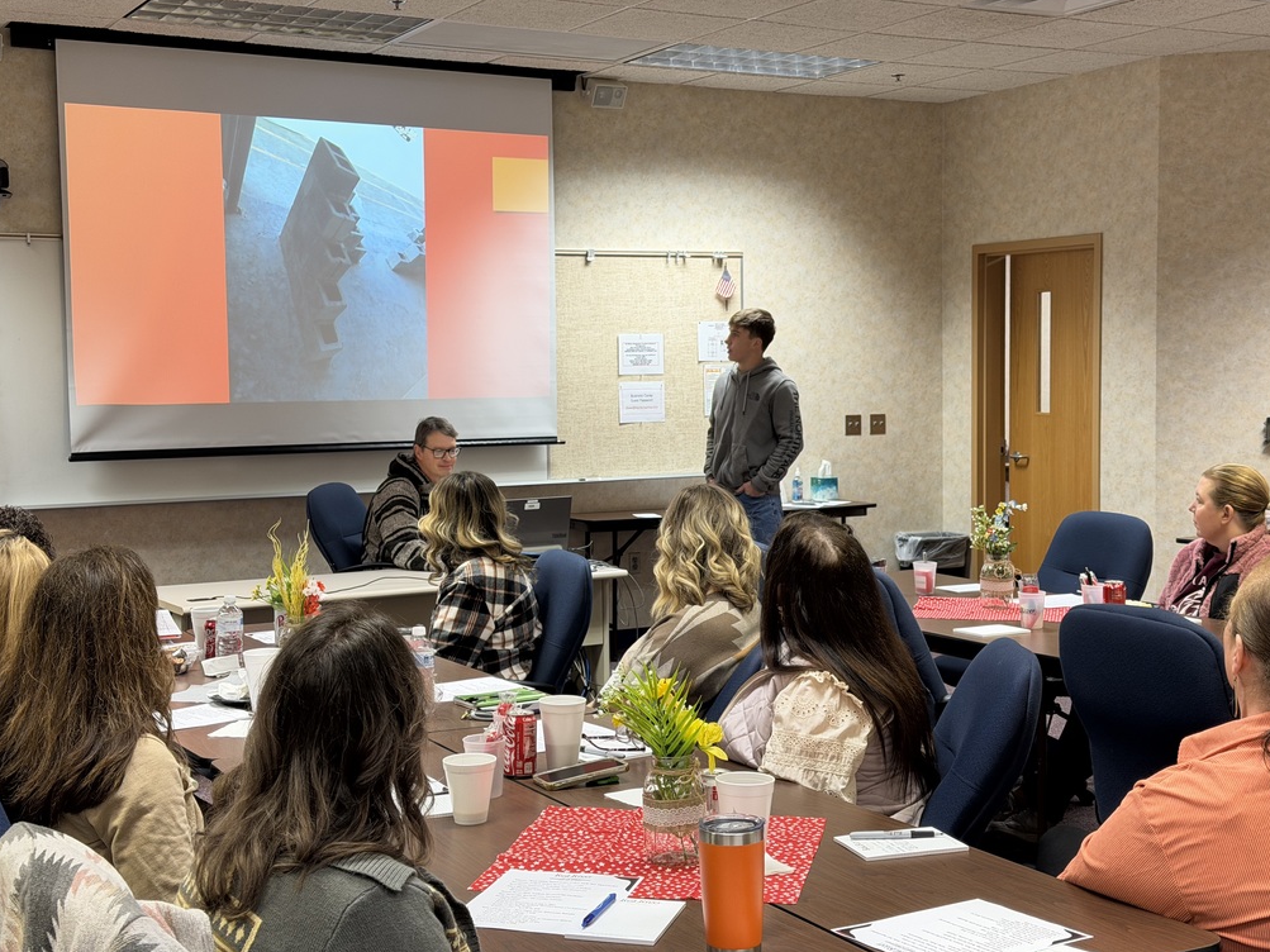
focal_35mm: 49
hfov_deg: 38.9
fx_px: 1798
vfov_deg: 29.7
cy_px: 471
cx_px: 638
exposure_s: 1/60
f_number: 1.78
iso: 125
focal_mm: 6.76
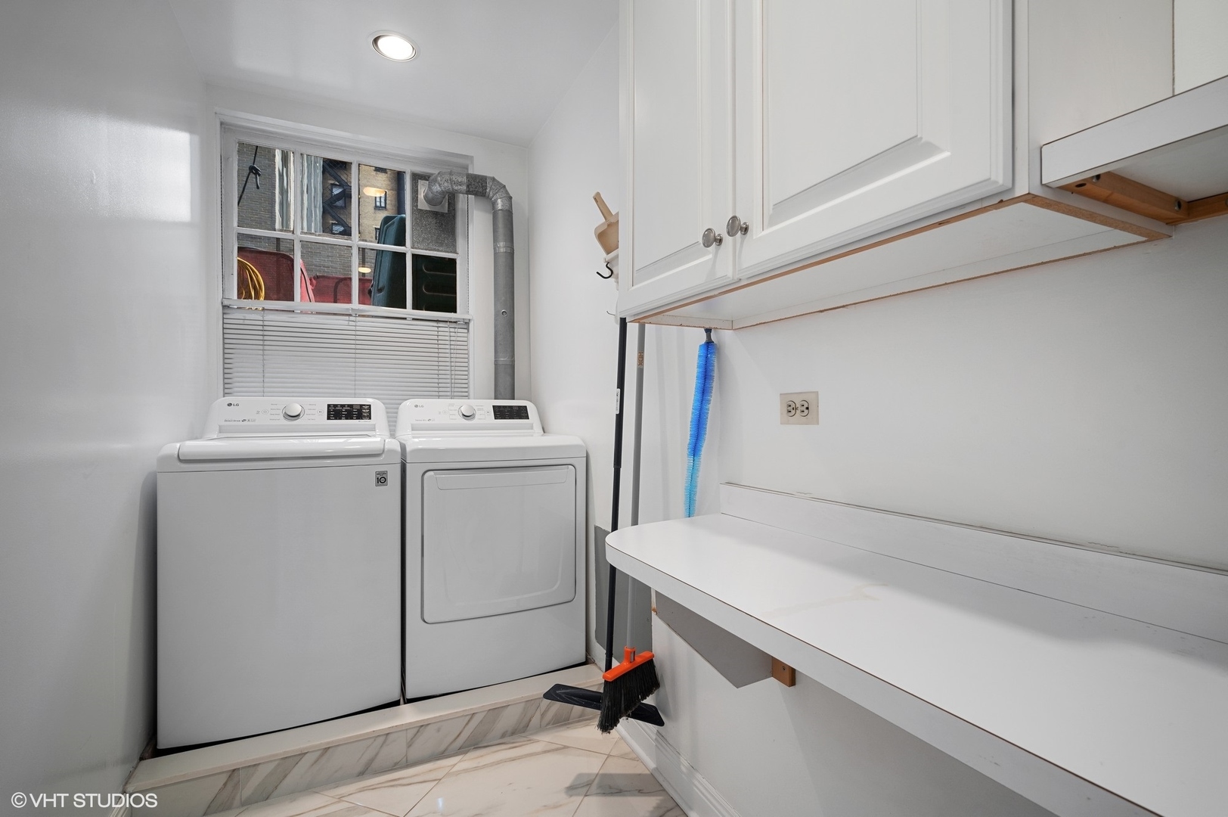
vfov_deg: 73.7
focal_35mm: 16
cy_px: 408
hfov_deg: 96.8
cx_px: 614
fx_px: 545
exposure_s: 1/4
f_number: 9.5
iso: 200
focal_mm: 16
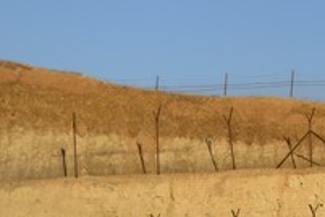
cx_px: 289
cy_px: 181
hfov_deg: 11.4
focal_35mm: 180
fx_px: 1625
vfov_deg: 7.6
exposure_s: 1/1600
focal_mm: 86
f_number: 7.1
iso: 400
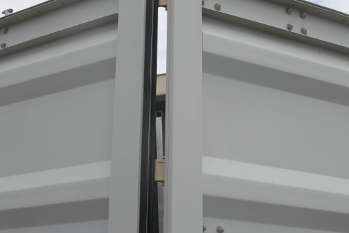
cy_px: 100
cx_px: 162
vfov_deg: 21.2
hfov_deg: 31.4
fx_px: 620
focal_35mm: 64
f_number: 14
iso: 320
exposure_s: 1/400
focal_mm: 35
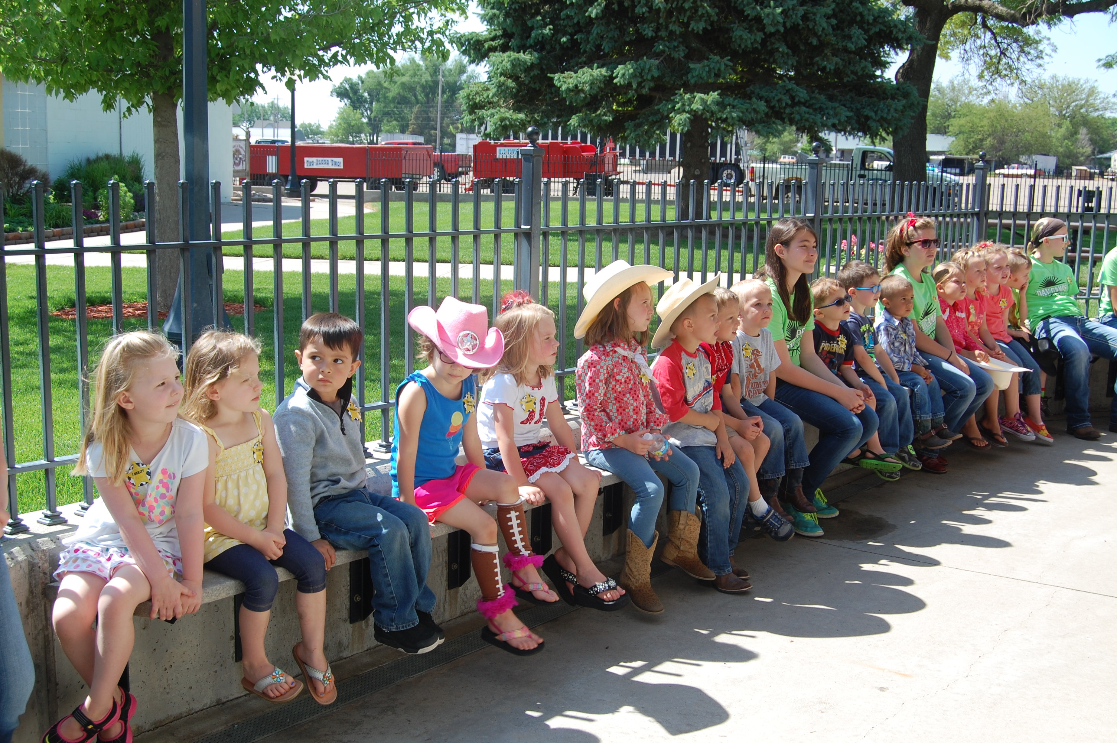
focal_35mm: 42
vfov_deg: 31.8
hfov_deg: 46.4
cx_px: 558
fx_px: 1302
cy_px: 372
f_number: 7.1
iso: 200
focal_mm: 28
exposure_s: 1/200
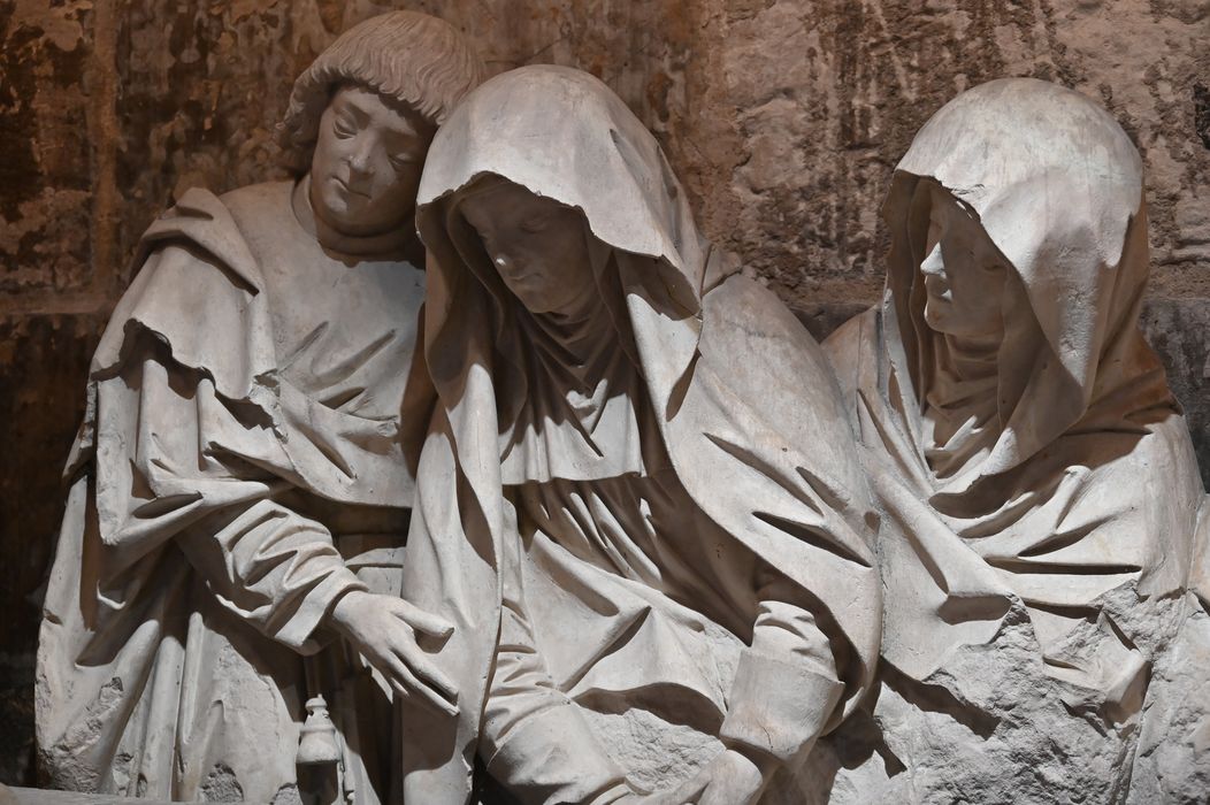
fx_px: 2351
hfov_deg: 28.9
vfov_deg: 19.4
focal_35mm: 70
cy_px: 402
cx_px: 605
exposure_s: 1/80
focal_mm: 70
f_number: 6
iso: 2500
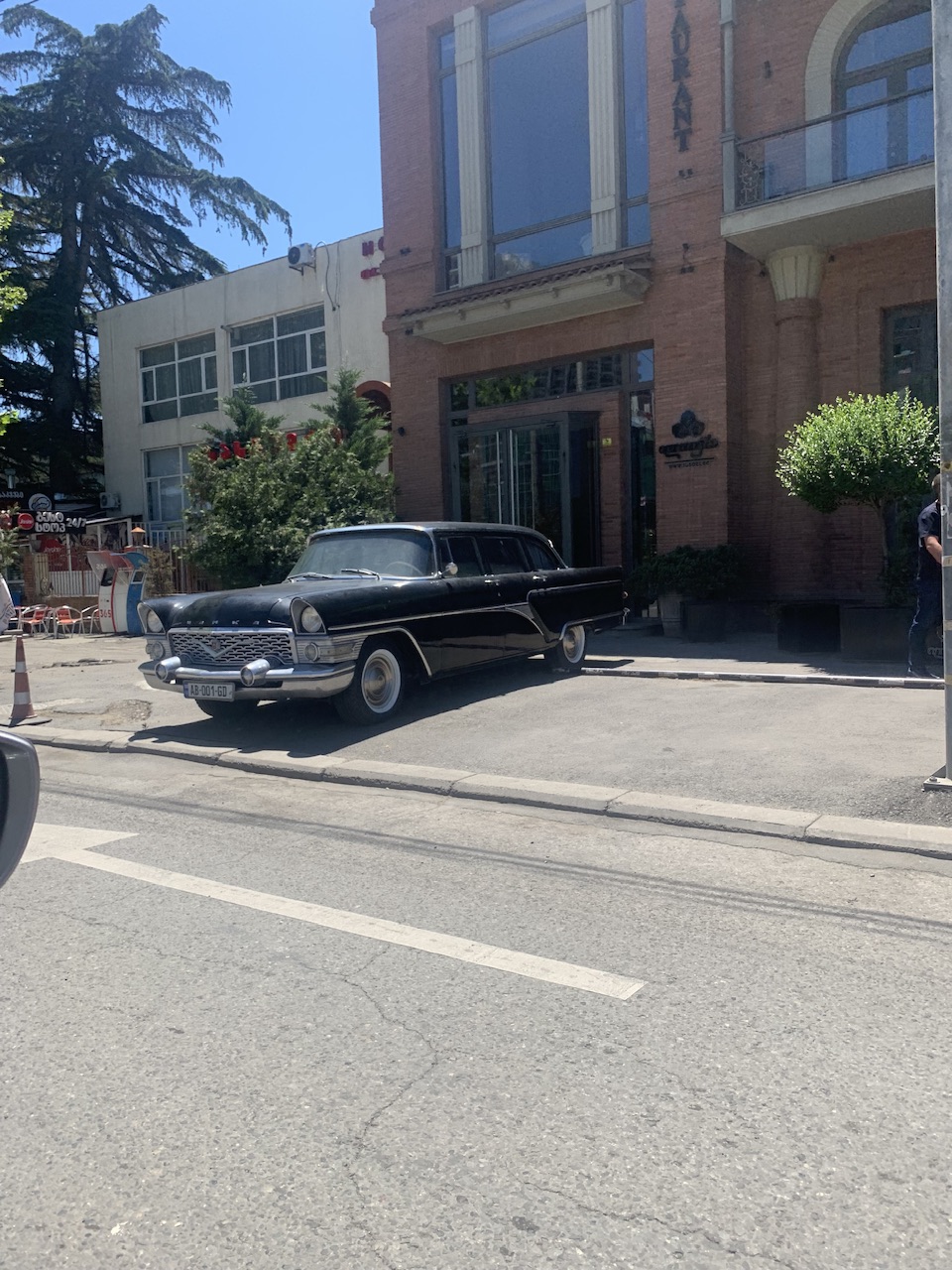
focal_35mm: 26
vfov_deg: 67.3
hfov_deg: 53.1
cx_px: 476
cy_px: 635
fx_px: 953
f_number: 1.8
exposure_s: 1/1468
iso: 25
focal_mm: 4.25
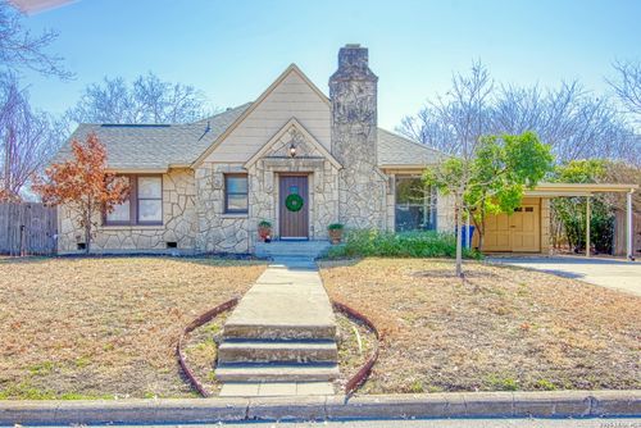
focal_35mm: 33
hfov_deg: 57.2
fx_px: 588
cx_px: 320
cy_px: 214
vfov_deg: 40.0
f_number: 8
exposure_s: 1/200
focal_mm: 22
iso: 320
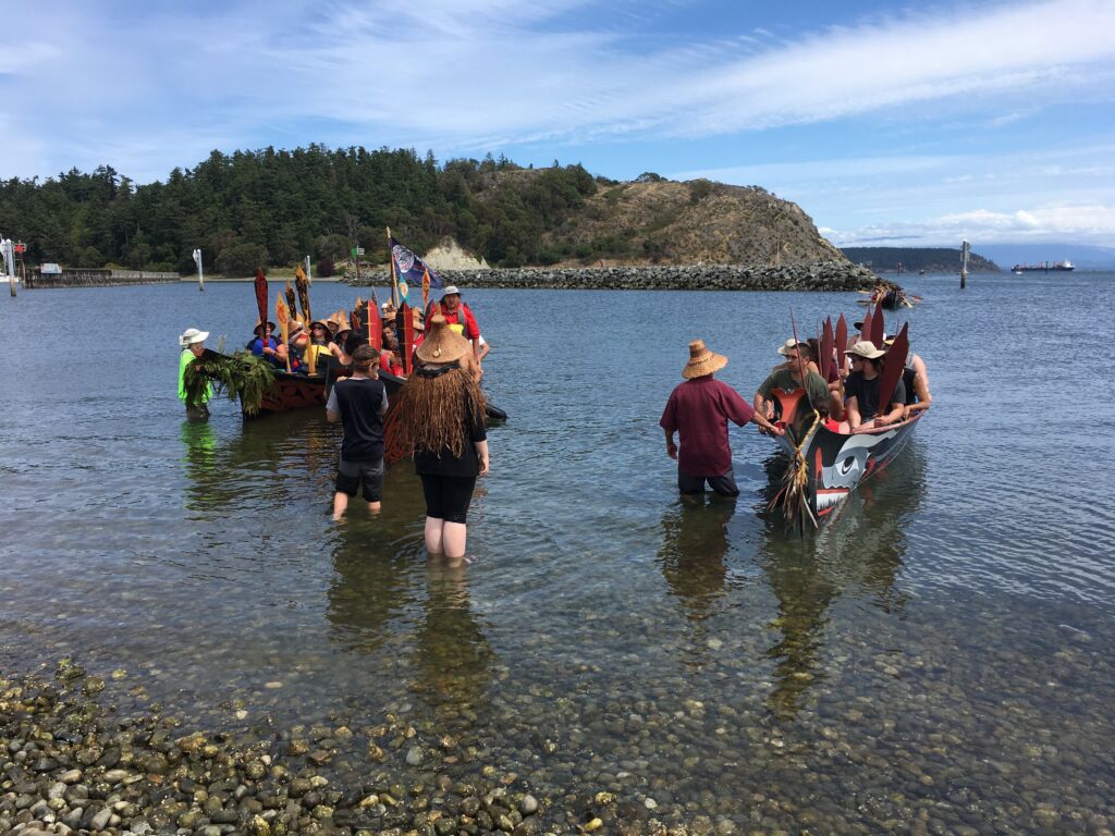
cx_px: 558
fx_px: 934
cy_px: 418
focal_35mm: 29
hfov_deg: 61.7
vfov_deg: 48.2
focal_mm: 4.15
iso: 25
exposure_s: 1/1672
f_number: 2.2
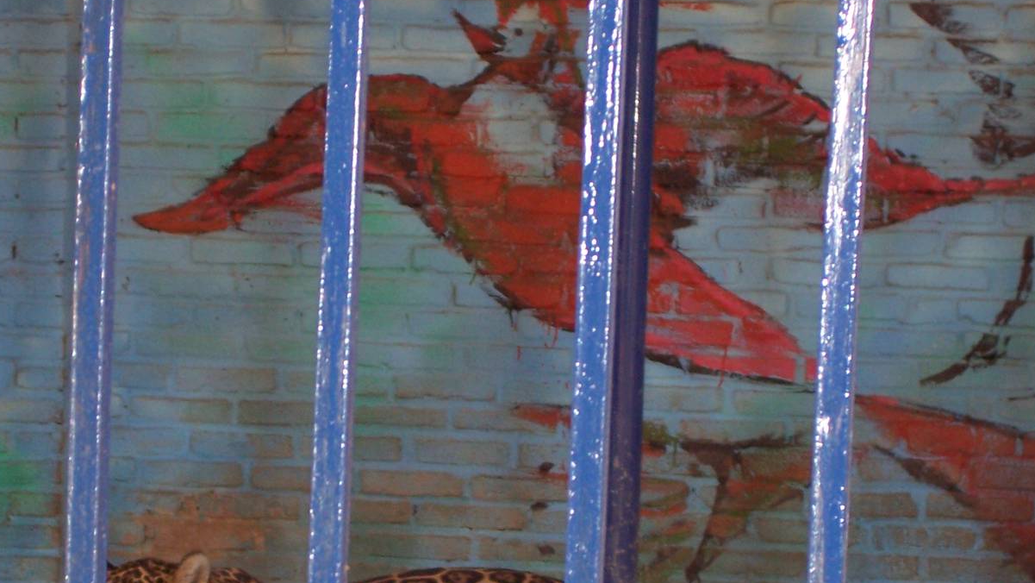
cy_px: 505
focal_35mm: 148
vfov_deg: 8.2
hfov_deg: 14.5
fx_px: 4062
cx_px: 421
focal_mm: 16.8
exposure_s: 1/90
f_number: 4.6
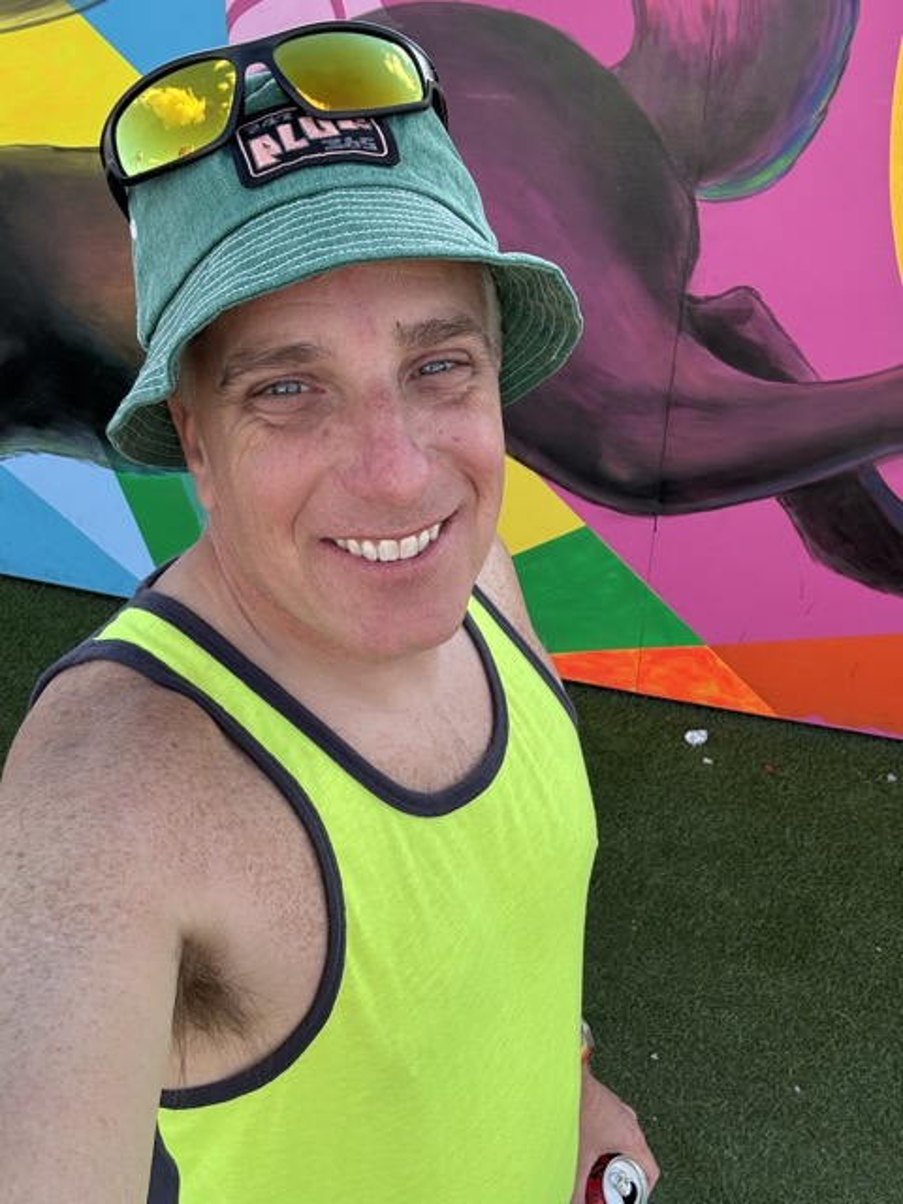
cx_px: 452
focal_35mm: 30
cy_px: 602
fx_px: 1043
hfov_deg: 46.8
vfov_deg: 60.0
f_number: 1.9
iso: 20
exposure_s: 1/121
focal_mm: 2.69
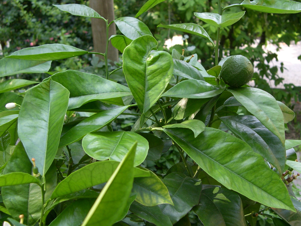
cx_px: 150
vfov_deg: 37.7
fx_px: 330
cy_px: 113
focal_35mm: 38
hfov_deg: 49.0
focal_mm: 8
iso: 100
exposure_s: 1/89
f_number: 2.8
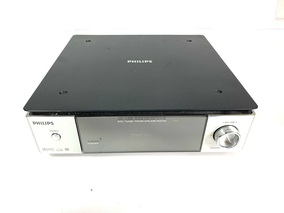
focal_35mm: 26
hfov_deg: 67.3
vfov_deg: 53.1
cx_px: 142
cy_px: 106
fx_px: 213
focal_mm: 4.25
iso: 40
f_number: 1.8
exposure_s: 1/100
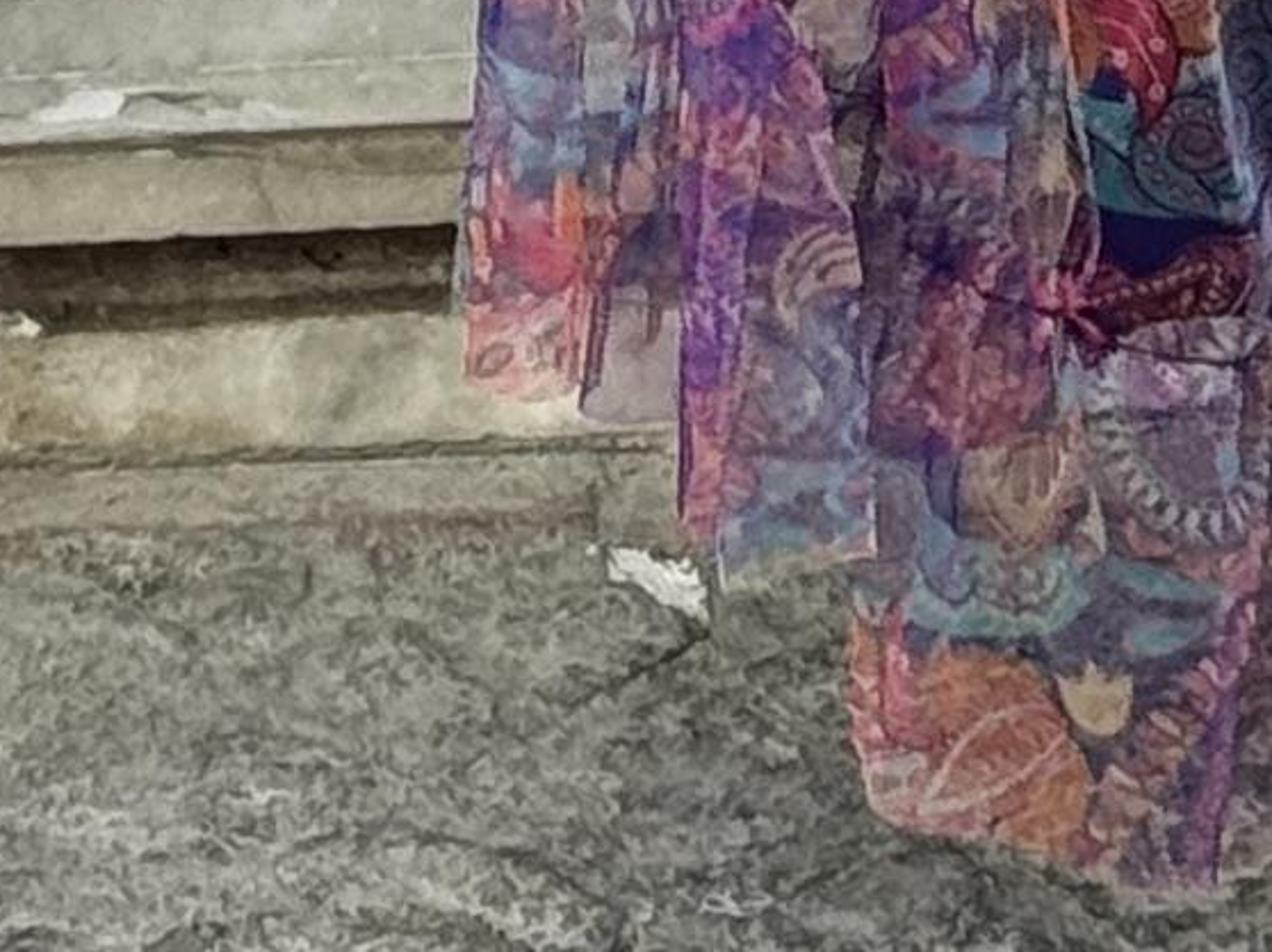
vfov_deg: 4.1
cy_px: -2492
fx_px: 12745
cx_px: 1698
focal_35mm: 347
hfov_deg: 5.7
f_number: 1.78
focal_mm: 6.76
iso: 50
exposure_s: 1/167
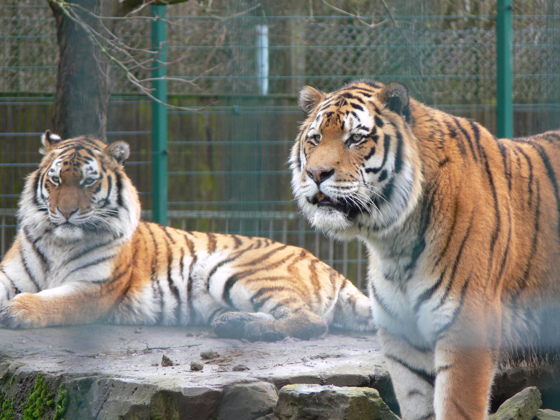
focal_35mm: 420
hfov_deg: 4.7
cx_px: 280
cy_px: 210
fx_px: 6795
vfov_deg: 3.5
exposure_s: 1/50
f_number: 4
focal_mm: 88.8
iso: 80
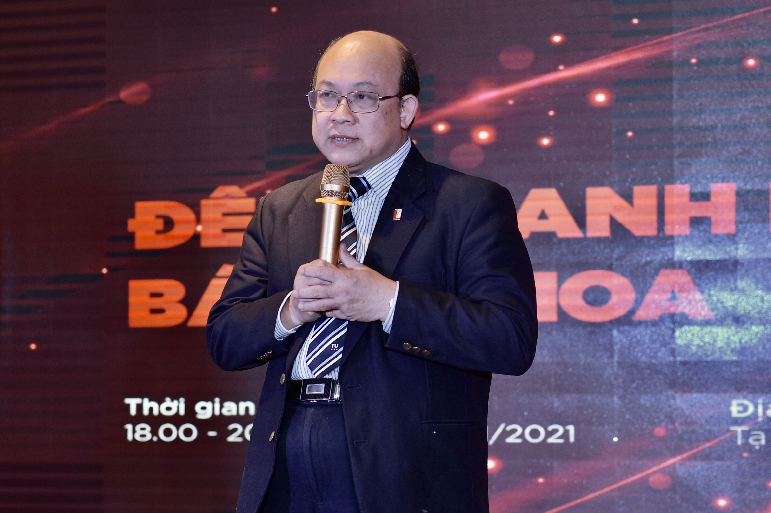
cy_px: 256
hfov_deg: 23.9
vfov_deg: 16.0
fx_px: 1819
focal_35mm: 85
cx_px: 386
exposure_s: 1/160
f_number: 4
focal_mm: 85
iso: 320
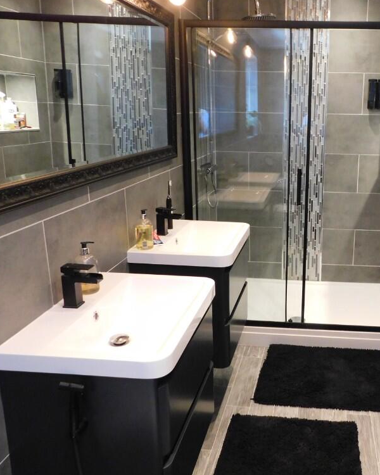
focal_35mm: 32
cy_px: 235
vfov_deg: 55.7
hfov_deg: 44.2
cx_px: 288
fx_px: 450
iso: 400
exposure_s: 1/25
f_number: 3
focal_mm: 4.1
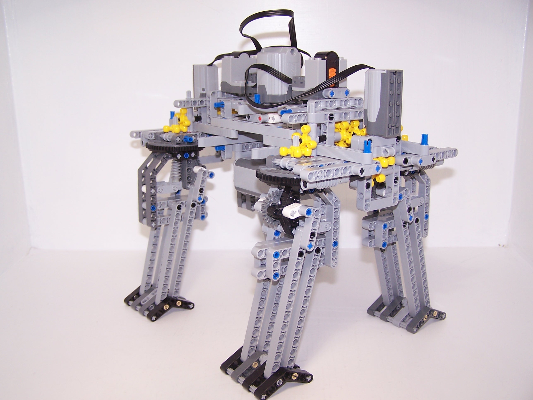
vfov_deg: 37.7
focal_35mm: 38
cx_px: 266
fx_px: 585
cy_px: 200
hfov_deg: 49.0
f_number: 2.8
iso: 80
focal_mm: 6.3
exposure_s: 1/60
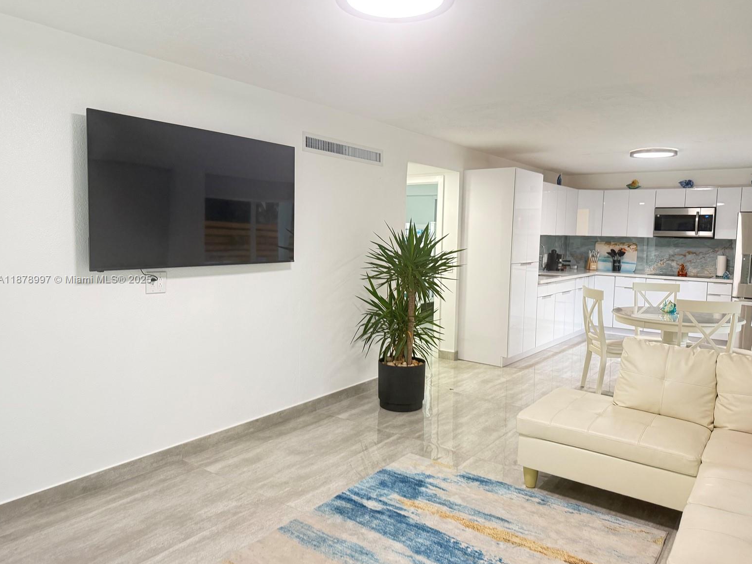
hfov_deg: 69.4
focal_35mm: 25
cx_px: 386
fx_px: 543
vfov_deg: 54.9
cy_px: 280
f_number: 1.78
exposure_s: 1/60
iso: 250
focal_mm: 6.76
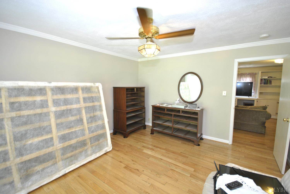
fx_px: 121
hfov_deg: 100.3
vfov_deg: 77.5
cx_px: 145
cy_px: 97
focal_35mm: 15
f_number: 4
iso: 400
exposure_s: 1/30
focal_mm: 10
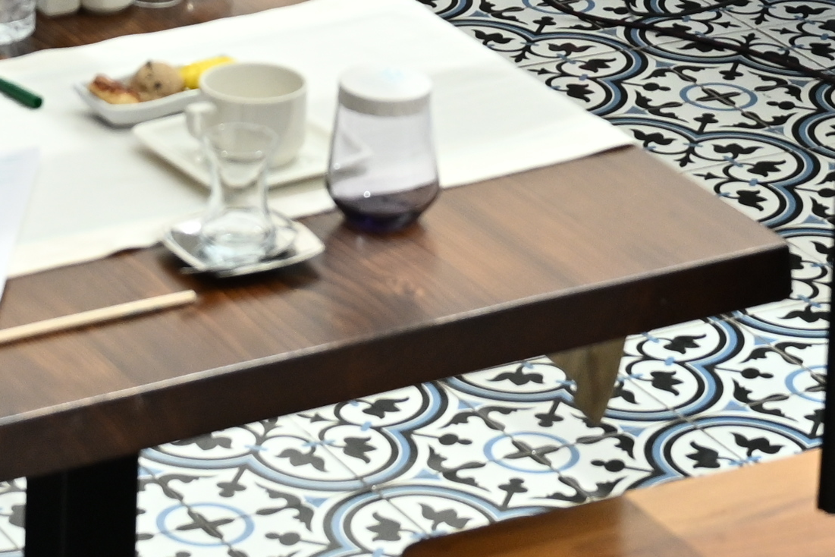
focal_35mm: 180
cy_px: -637
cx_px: 284
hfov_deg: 11.4
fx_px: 4175
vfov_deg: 7.3
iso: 640
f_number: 4
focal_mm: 32
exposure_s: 1/1600
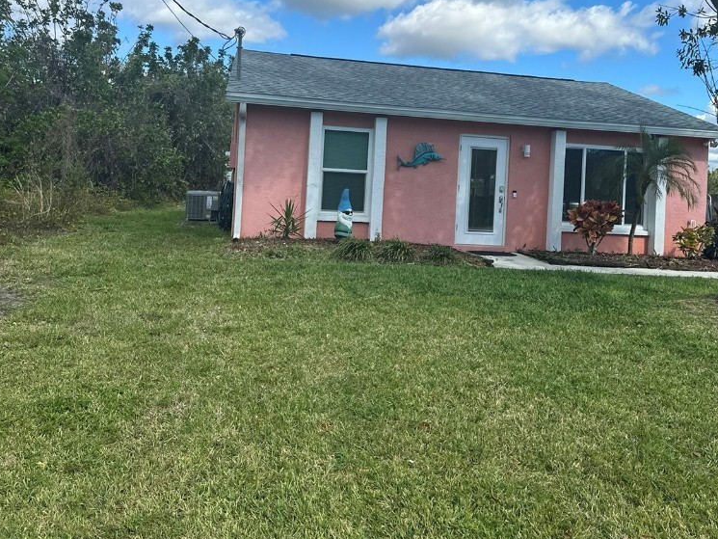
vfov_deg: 42.4
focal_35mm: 33
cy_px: 181
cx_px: 401
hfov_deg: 55.2
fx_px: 685
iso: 80
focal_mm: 6.86
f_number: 1.78
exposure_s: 1/4016
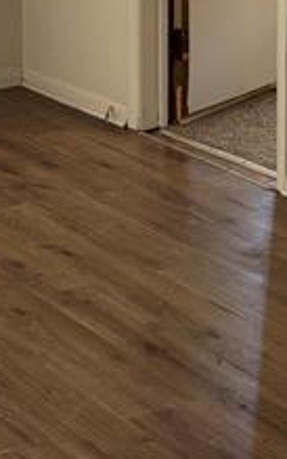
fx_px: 1488
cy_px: -99
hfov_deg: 10.8
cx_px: -59
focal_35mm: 119
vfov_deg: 16.7
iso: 200
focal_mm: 6.76
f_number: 1.78
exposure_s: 1/84
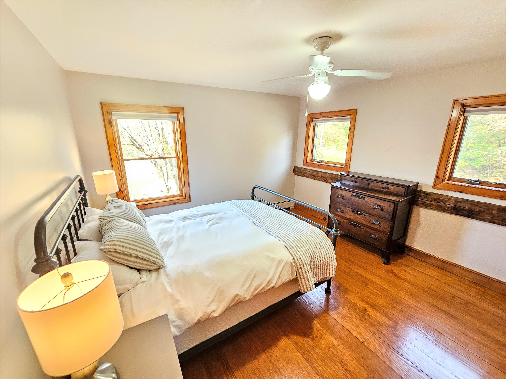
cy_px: 190
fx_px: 190
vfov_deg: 89.9
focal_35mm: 13
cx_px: 253
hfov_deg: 106.2
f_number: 2.2
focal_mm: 2.2
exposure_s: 1/40
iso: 320
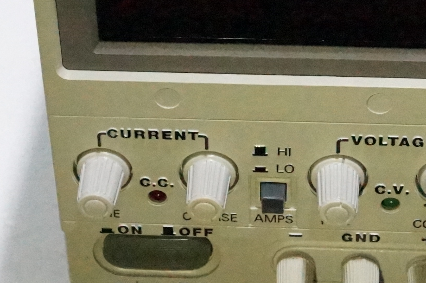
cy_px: -66
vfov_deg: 11.4
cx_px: 234
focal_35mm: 117
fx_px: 1383
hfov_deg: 17.5
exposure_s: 1/400
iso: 12800
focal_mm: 26
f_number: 6.3
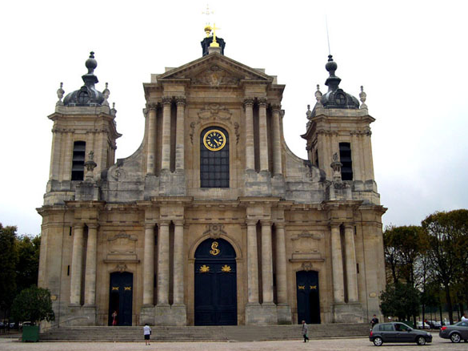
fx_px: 527
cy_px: 176
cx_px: 231
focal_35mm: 39
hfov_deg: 47.9
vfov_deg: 36.8
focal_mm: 8
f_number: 2.8
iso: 100
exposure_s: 1/548
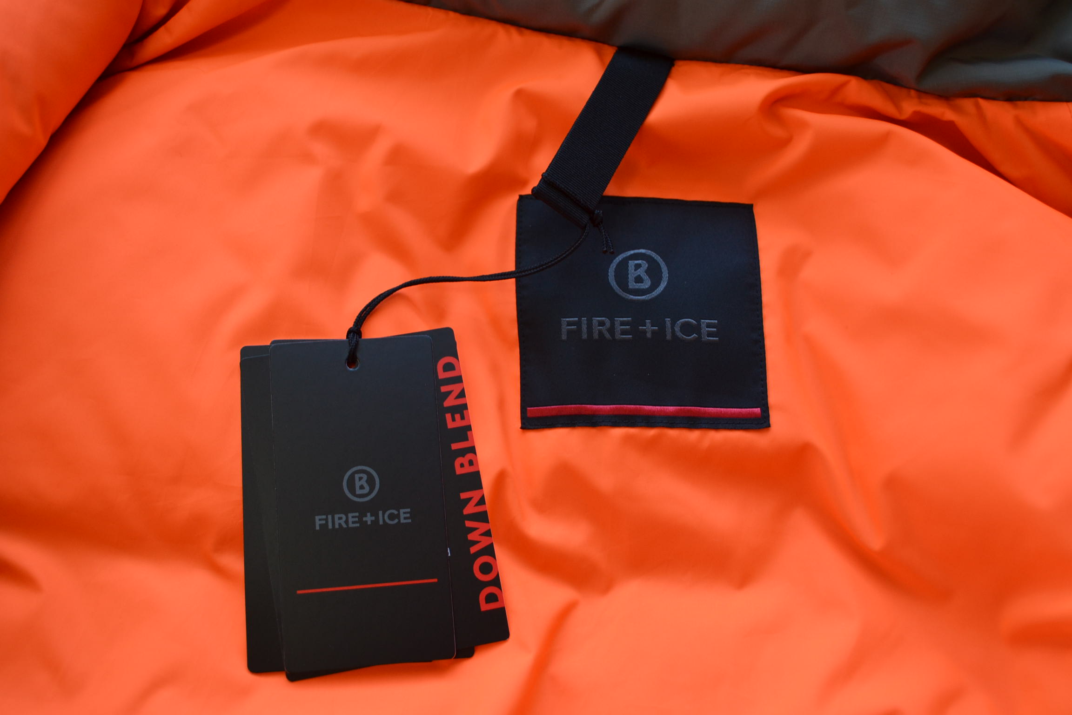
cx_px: 536
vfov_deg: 34.2
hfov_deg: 49.6
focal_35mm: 39
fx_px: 1161
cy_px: 358
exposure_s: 1/80
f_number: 4.2
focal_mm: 26
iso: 400
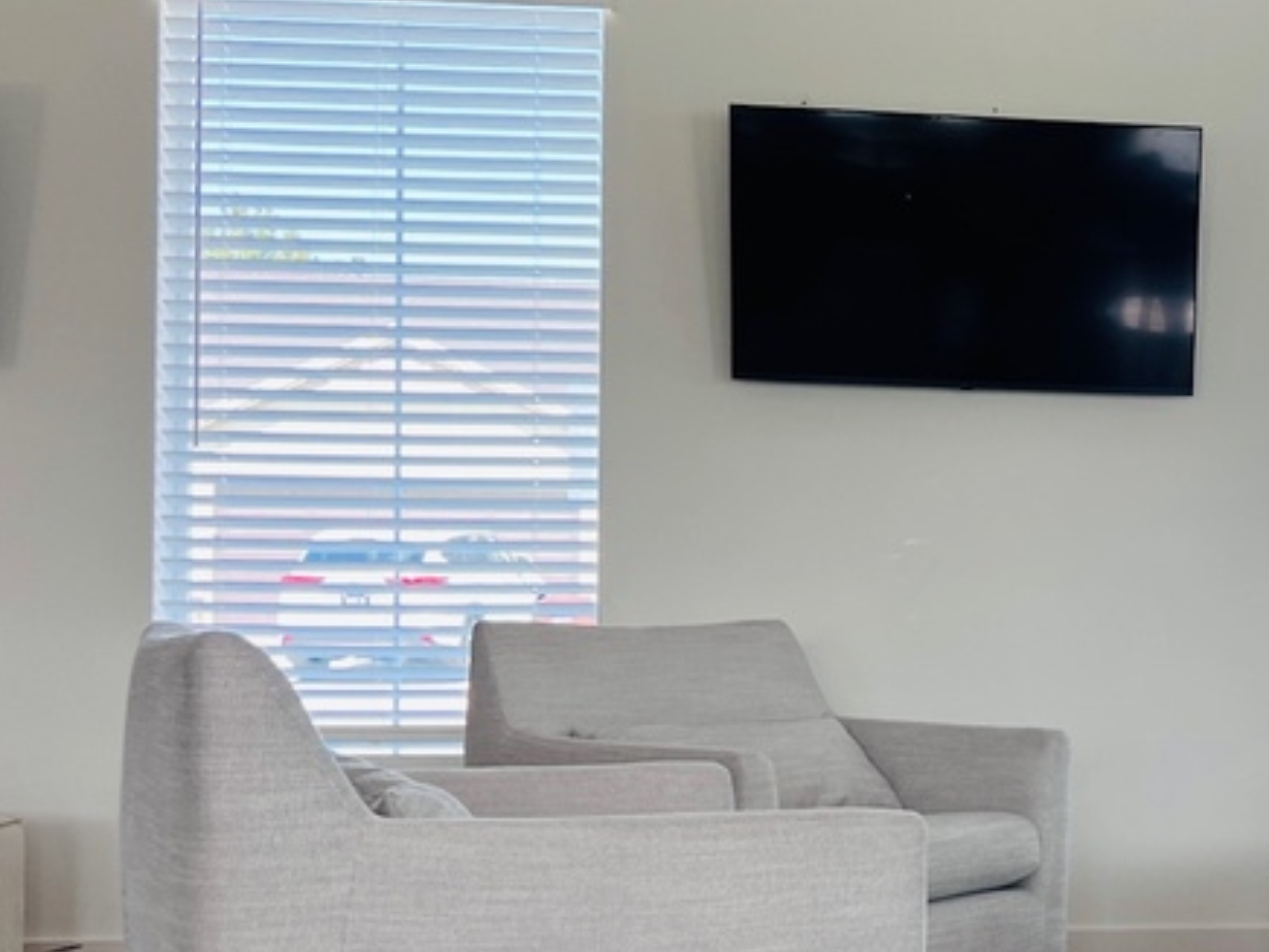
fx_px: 2236
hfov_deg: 29.8
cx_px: 1240
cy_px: 606
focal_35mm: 61
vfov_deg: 24.0
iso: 40
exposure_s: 1/219
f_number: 1.5
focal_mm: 5.7
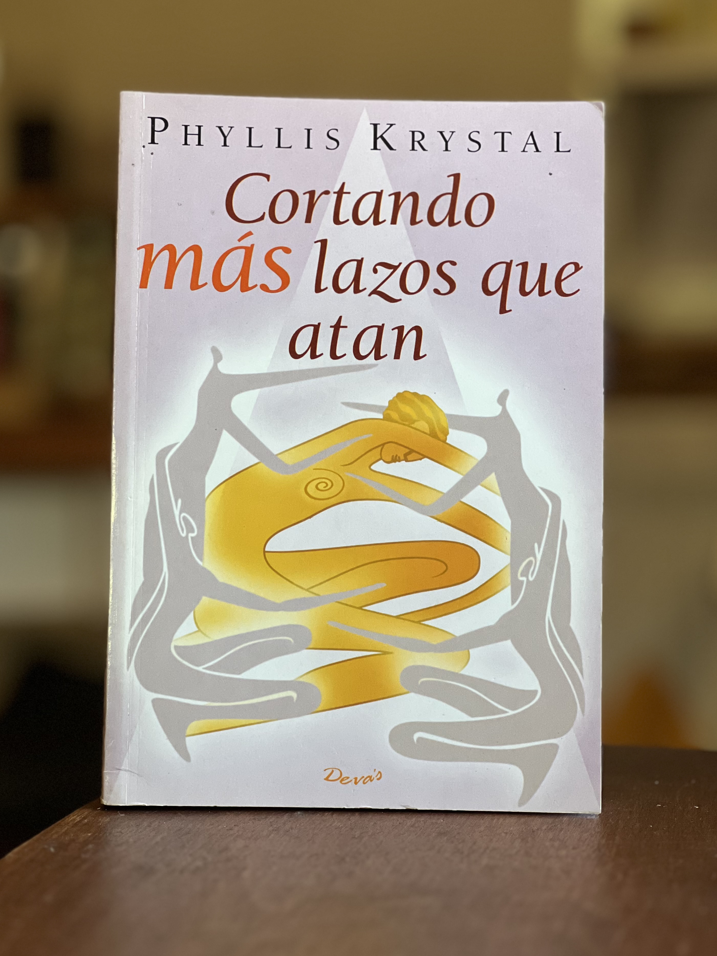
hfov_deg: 17.8
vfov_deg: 23.6
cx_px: 362
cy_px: 448
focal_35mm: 83
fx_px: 2293
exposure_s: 1/40
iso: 200
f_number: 2.8
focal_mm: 9
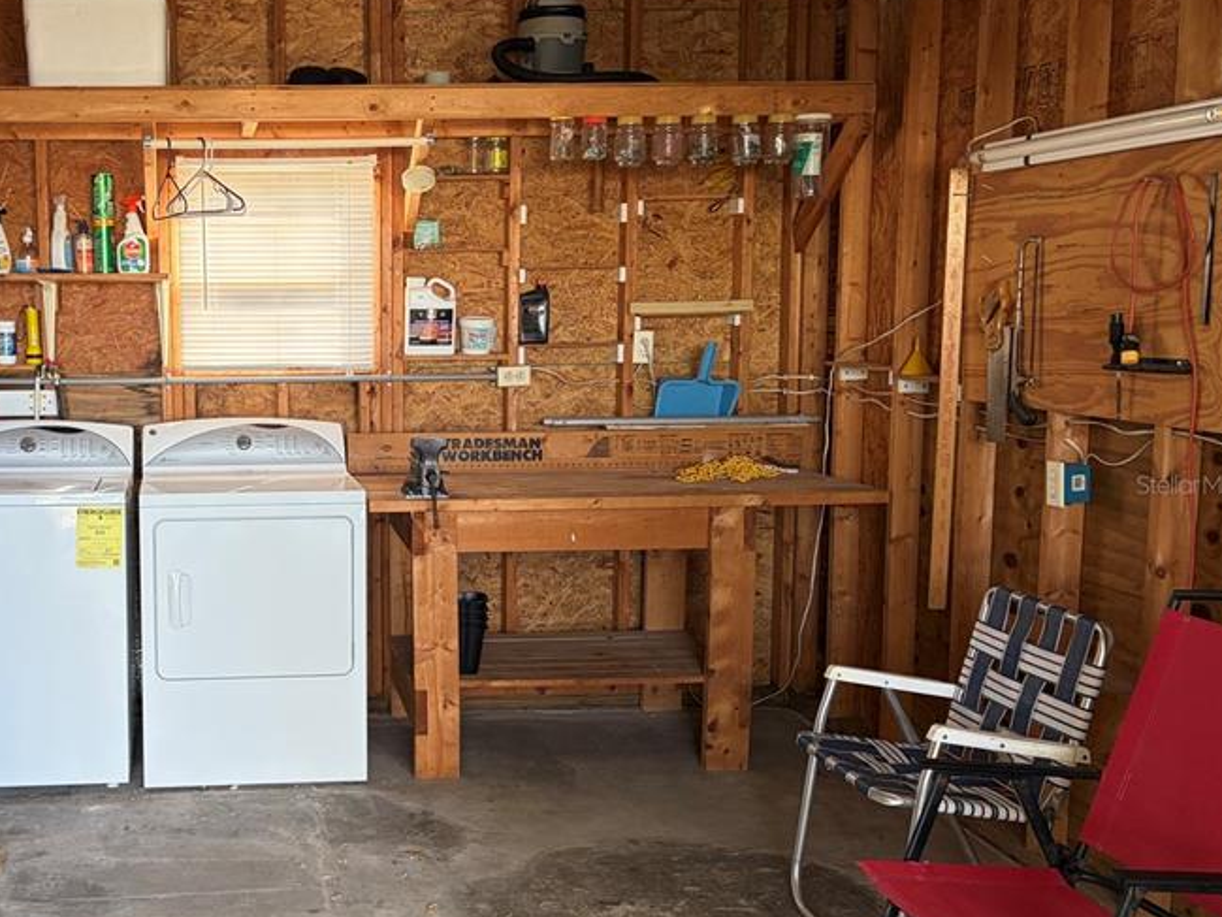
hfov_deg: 44.1
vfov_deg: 35.1
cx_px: 286
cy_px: 484
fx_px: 1448
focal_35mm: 41
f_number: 1.6
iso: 125
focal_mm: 5.96
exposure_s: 1/116
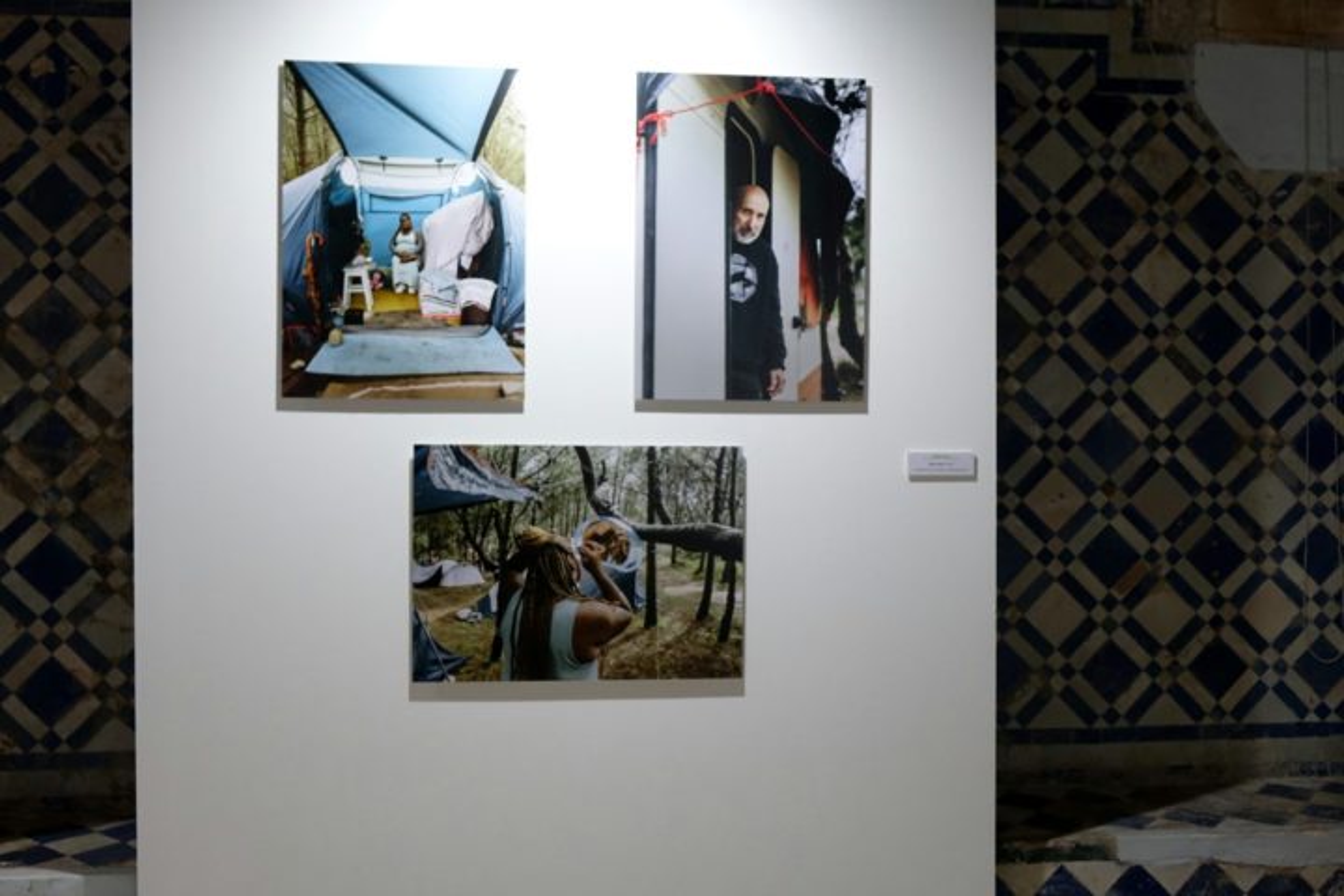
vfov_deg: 40.0
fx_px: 1232
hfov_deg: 57.2
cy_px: 448
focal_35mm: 33
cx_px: 672
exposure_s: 1/100
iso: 800
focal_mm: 12.03
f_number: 2.8
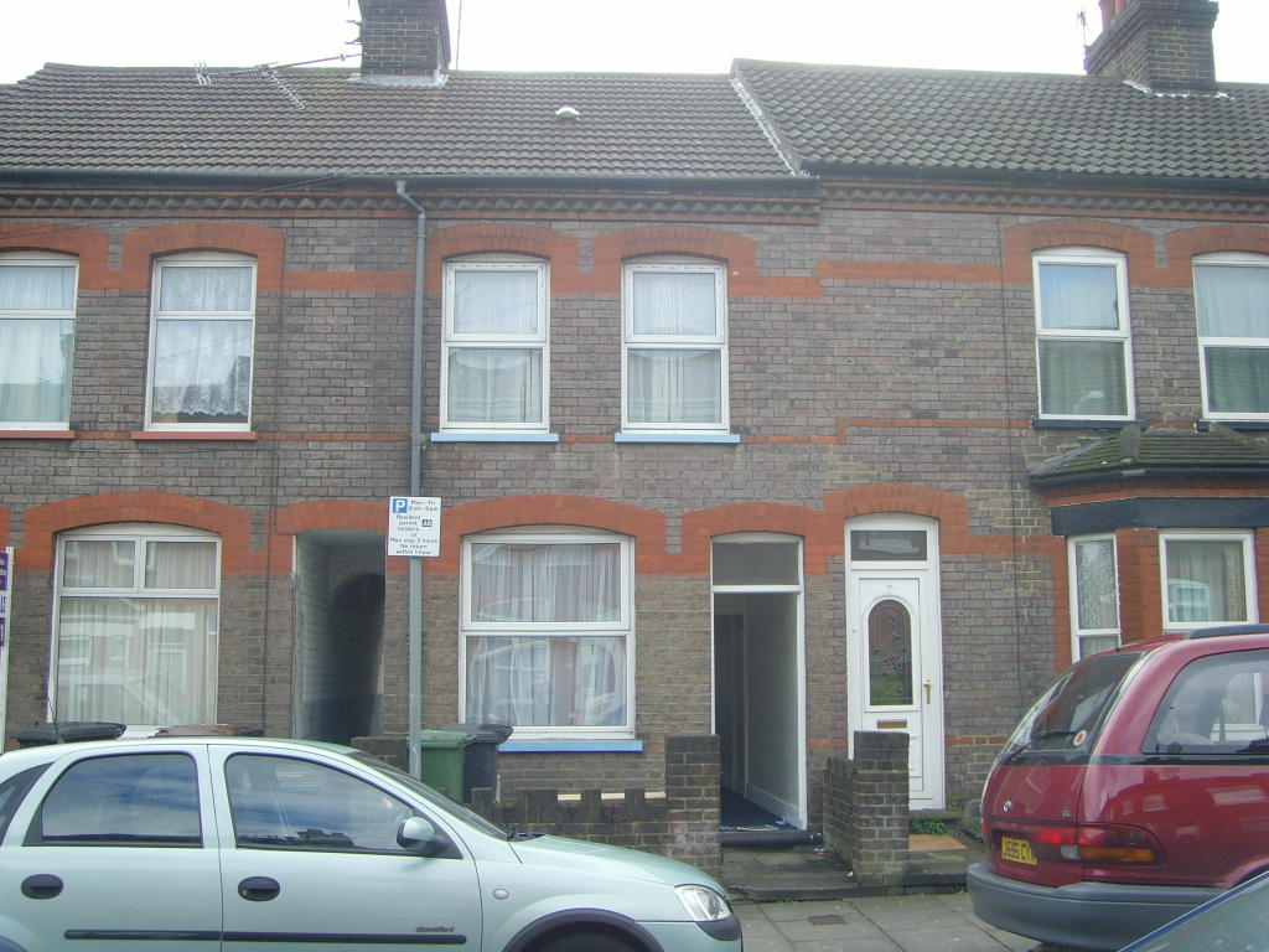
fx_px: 1430
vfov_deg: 36.8
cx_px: 634
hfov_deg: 47.9
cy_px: 476
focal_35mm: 39
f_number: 3.5
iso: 80
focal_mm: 6.6
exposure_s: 1/180
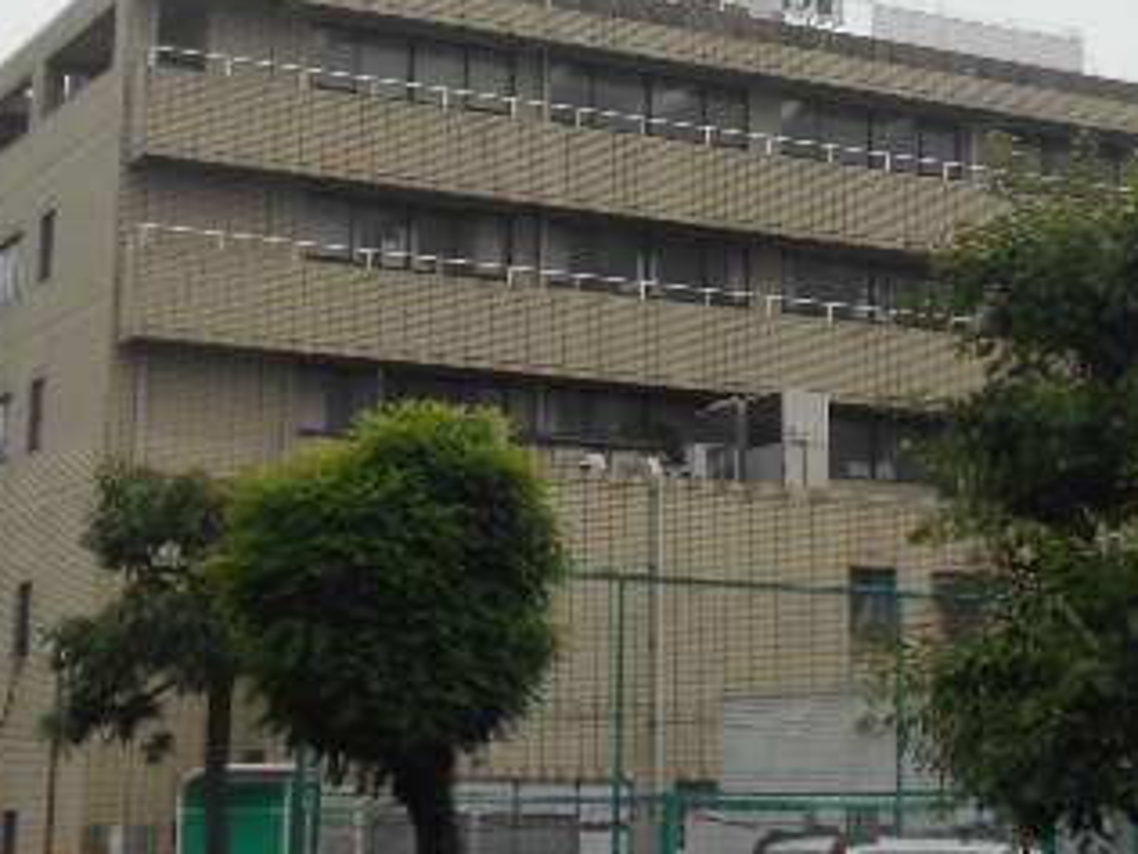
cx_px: 609
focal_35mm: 79
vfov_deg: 18.5
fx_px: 2597
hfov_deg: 24.7
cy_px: 191
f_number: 3.9
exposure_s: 1/640
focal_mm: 6.7
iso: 80
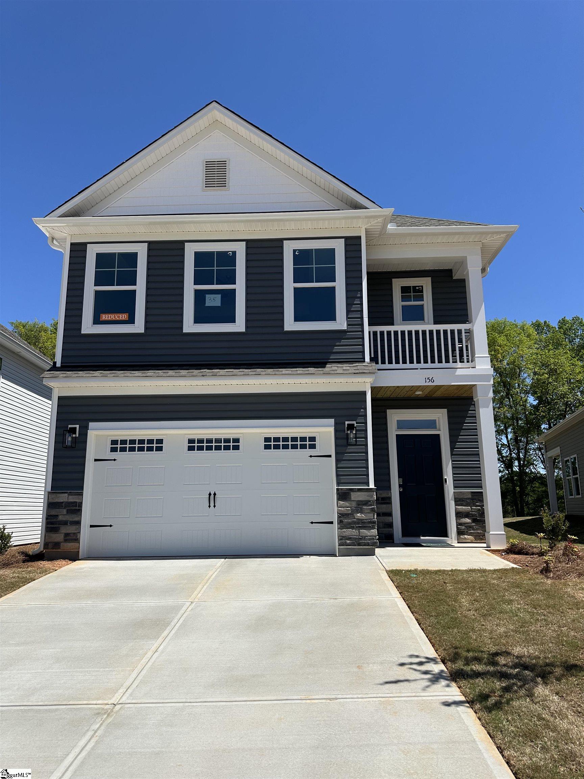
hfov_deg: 56.8
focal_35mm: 24
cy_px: 390
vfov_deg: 71.6
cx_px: 292
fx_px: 540
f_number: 1.78
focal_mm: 6.86
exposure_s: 1/6211
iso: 80
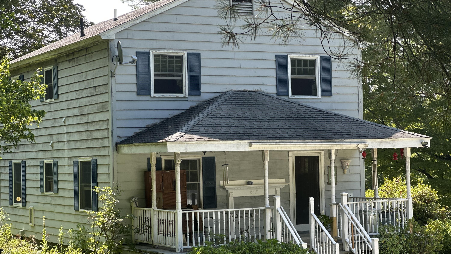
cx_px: 226
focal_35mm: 84
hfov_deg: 25.3
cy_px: 151
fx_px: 1004
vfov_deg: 14.4
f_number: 2.8
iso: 32
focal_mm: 9
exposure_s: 1/121
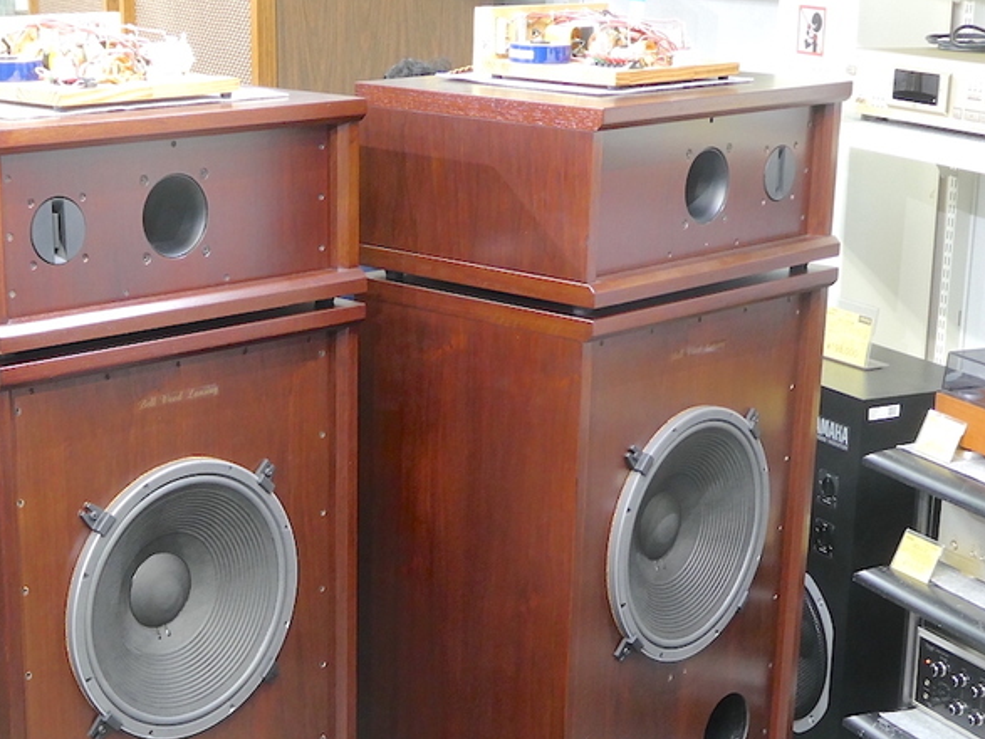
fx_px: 2048
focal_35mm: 72
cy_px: 559
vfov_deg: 20.3
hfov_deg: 26.9
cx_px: 341
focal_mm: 7.8
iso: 200
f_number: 3.9
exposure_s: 1/2.5
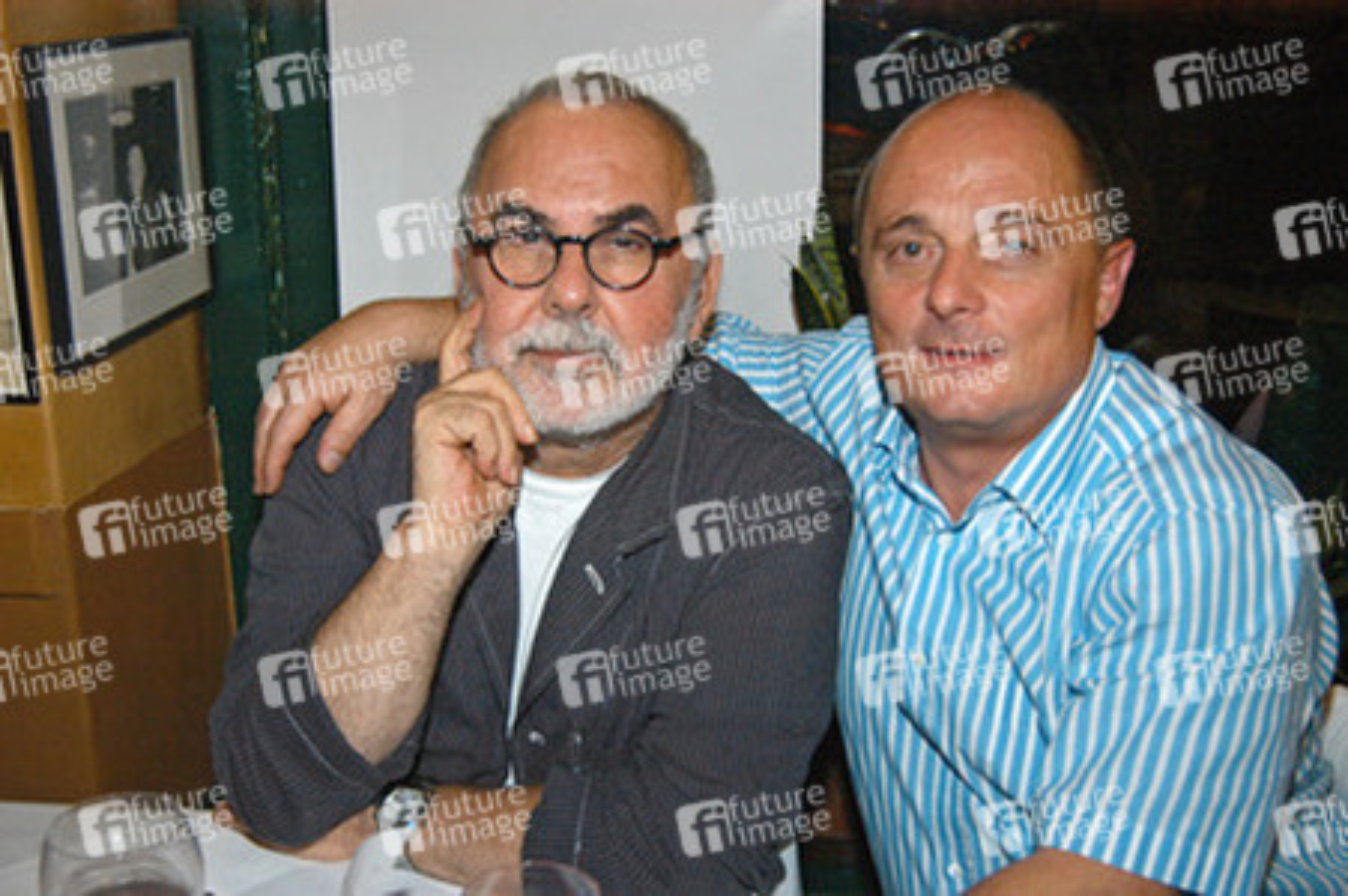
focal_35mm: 45
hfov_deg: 43.6
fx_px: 1684
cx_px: 674
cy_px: 448
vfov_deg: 29.8
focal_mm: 30
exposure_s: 1/60
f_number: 4
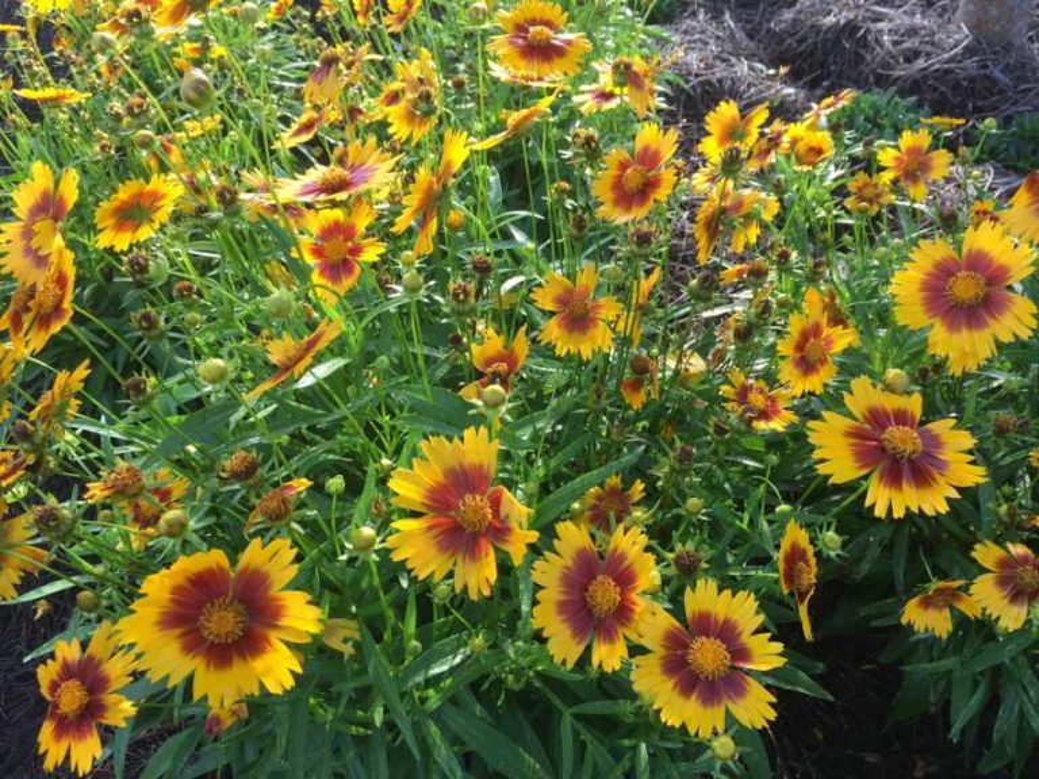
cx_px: 520
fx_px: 870
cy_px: 390
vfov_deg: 48.2
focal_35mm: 29
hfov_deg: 61.7
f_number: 2.2
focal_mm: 4.15
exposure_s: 1/120
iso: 25
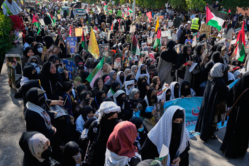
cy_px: 82
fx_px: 228
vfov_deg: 40.0
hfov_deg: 57.1
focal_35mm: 33
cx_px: 136
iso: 200
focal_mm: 30
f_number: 4
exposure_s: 1/640
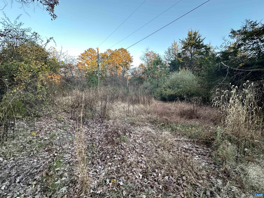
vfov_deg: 85.7
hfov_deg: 102.1
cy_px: 99
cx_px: 132
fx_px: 107
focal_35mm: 14
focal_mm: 2.22
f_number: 2.2
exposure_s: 1/99
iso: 160
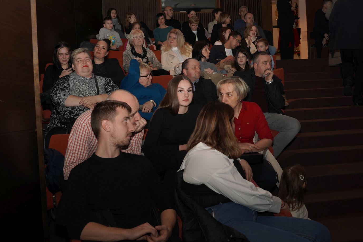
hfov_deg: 49.0
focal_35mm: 39
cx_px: 183
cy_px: 120
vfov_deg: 33.8
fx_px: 398
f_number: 3.5
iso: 500
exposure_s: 1/160
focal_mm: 24.3
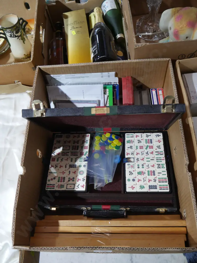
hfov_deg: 44.2
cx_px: 98
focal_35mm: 32
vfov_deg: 56.8
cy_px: 132
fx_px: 243
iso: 1000
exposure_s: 1/60
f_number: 3.6
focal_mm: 16
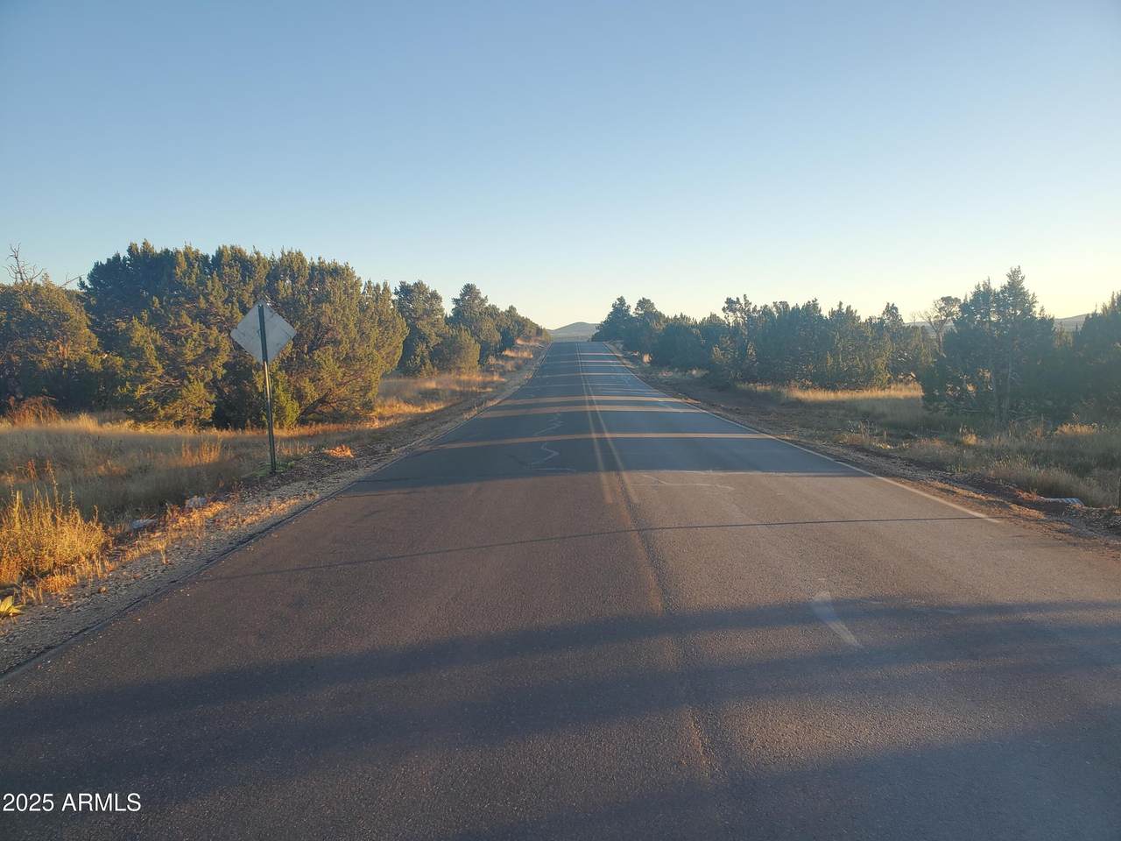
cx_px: 560
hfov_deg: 67.3
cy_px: 420
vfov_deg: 53.1
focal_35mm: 26
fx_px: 842
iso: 50
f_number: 2.4
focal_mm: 4.3
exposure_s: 1/307
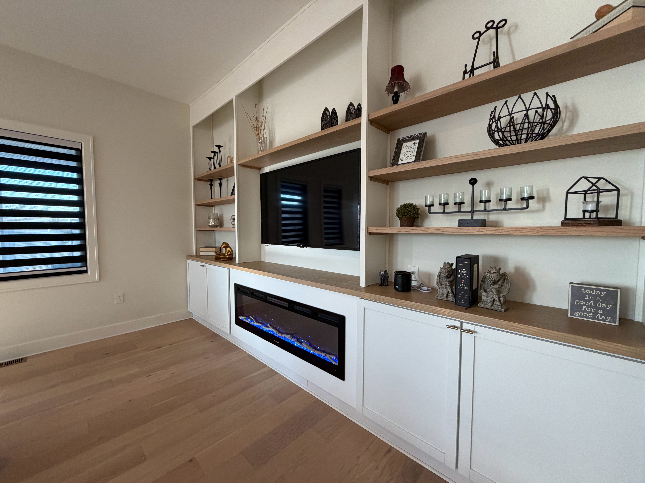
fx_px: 261
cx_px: 322
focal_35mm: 14
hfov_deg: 102.1
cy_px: 242
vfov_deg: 85.7
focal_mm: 2.22
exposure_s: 1/120
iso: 250
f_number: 2.2
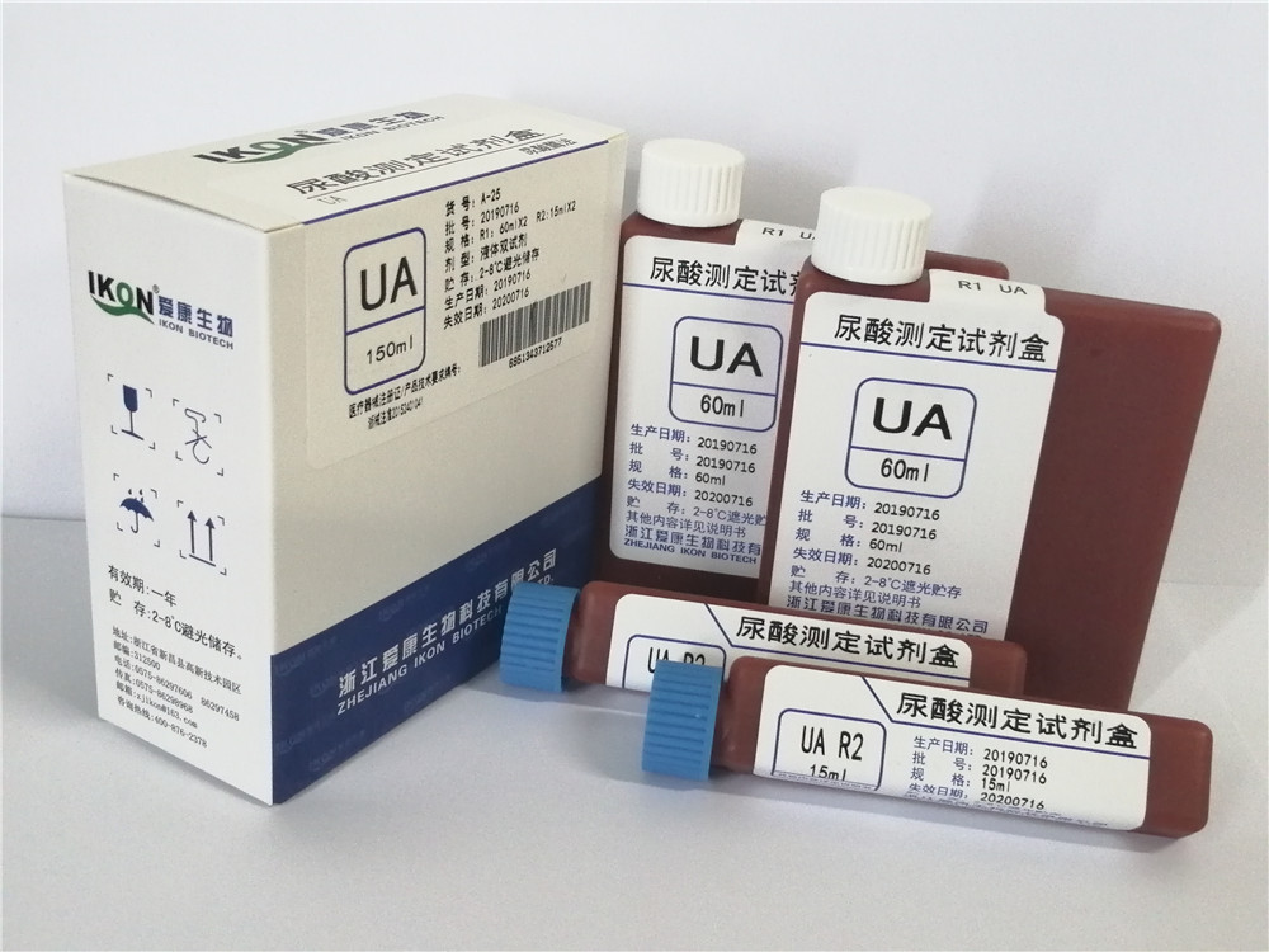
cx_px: 634
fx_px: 1503
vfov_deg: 35.1
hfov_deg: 45.8
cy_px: 476
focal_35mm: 41
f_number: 1.8
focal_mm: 3.64
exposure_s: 1/33.3
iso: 250
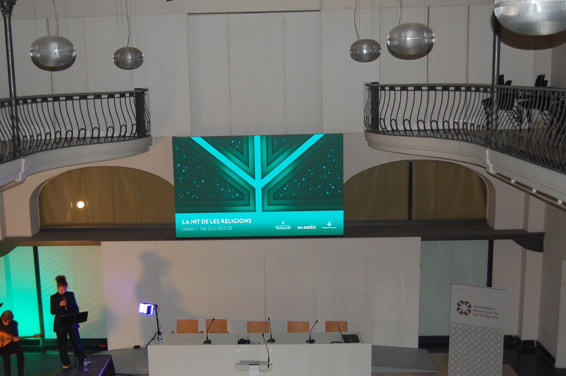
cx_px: 235
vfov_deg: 30.4
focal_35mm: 44
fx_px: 691
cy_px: 213
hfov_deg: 44.4
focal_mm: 24
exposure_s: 1/60
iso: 450
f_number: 4
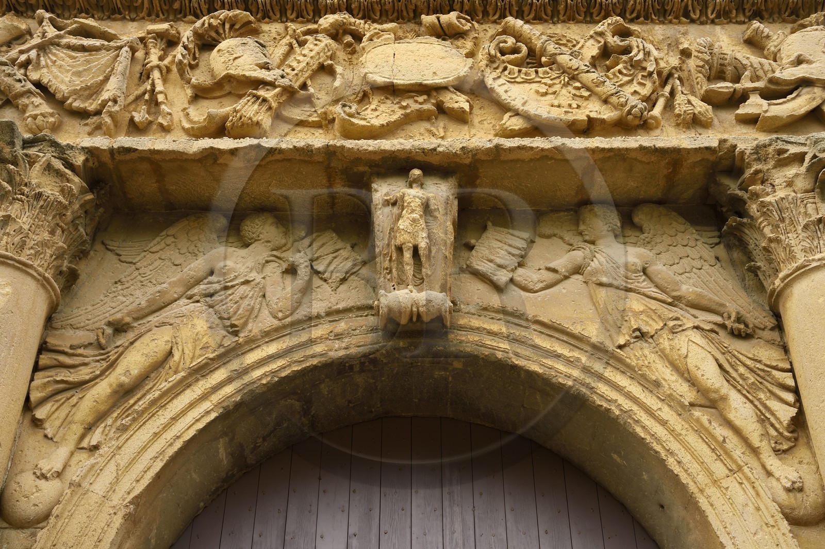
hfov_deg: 43.6
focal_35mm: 45
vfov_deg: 29.8
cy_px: 274
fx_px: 1030
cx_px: 412
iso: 200
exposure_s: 1/200
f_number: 7.1
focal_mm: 45
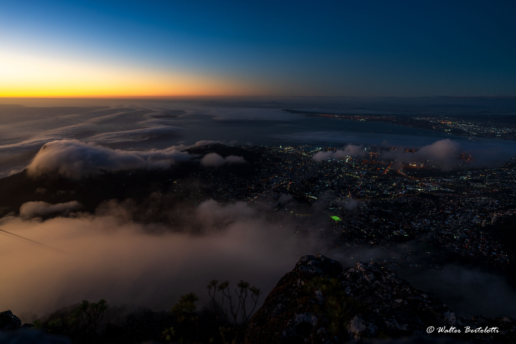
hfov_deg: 84.0
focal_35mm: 20
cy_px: 172
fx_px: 287
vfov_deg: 61.9
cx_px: 258
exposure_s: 1/20
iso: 64
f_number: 1.8
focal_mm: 20
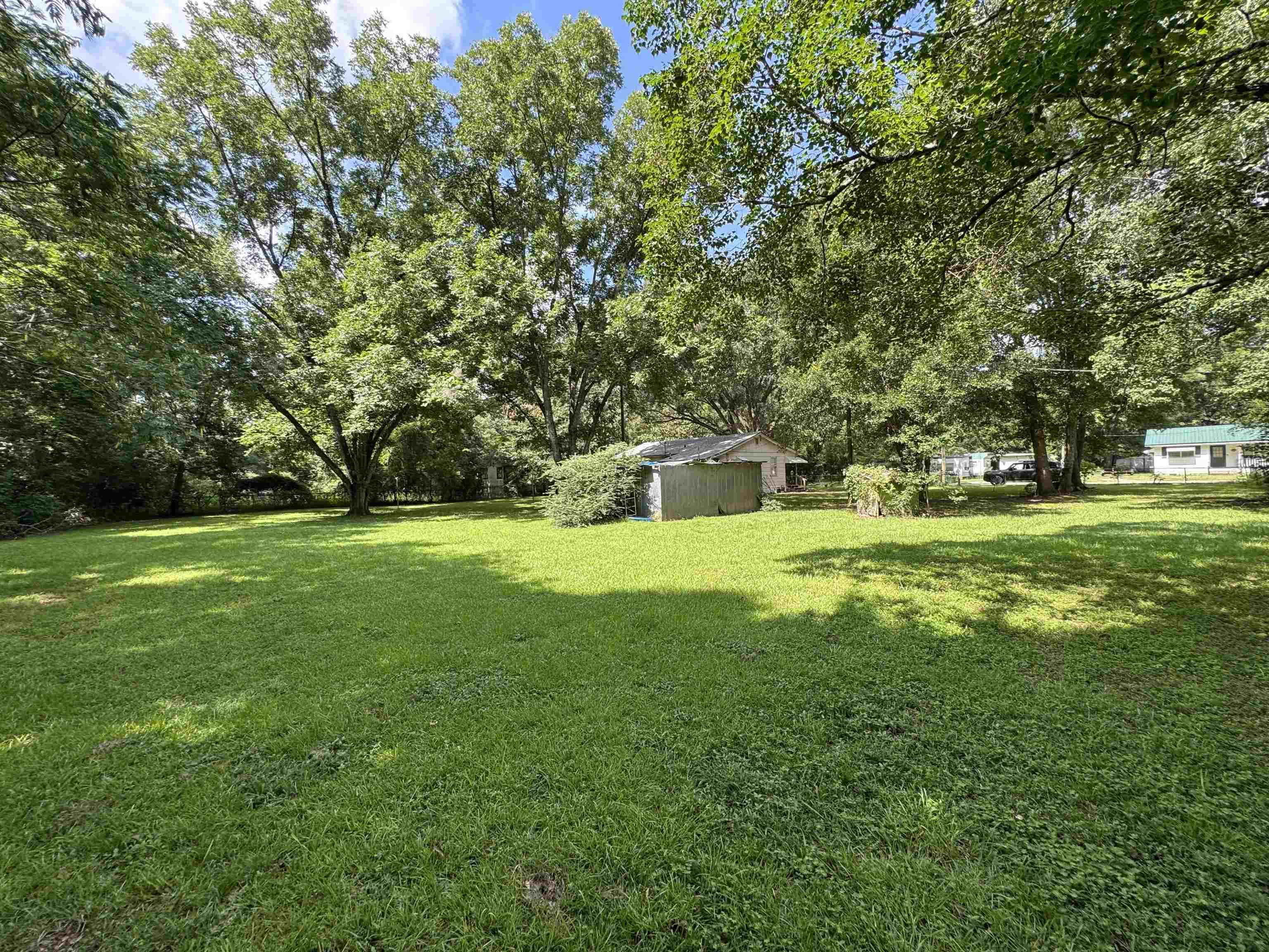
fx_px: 513
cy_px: 476
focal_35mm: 14
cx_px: 634
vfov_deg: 85.7
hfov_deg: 102.1
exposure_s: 1/193
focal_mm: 2.22
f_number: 2.2
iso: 40
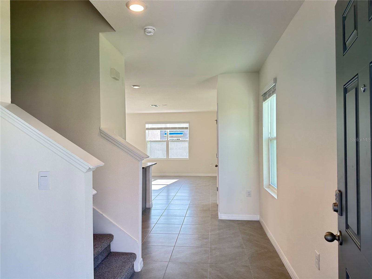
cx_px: 186
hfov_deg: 71.6
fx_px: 258
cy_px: 140
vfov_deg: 56.8
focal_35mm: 24
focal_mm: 6.86
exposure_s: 1/163
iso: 80
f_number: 1.78
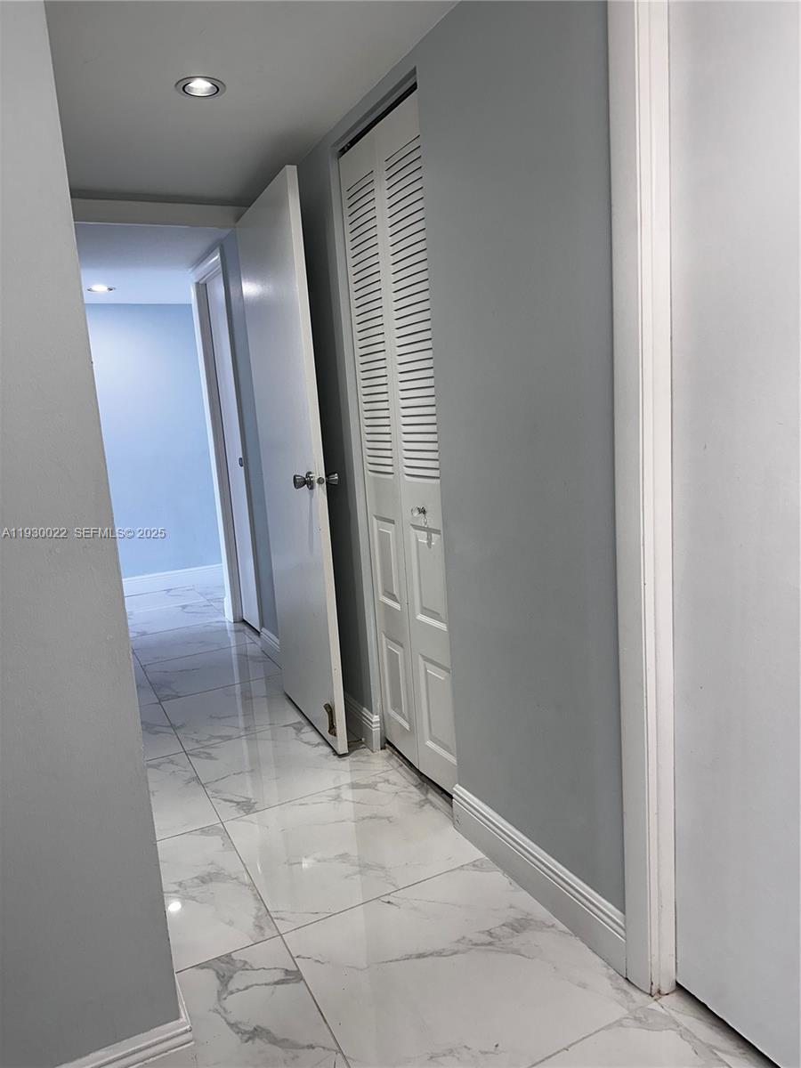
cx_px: 400
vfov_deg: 71.6
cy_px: 534
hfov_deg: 56.8
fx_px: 740
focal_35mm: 24
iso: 64
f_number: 1.78
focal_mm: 6.86
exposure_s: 1/120
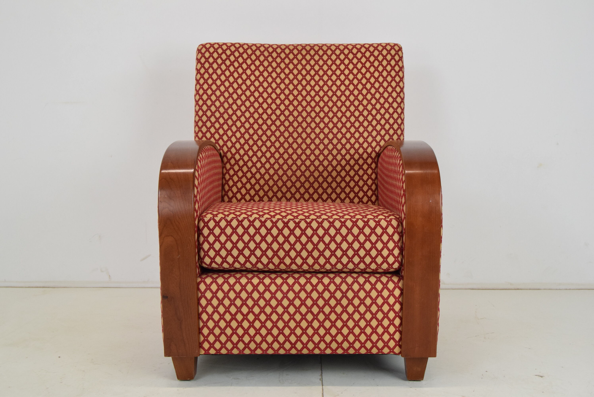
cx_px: 297
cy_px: 198
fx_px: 743
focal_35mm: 45
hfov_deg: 43.6
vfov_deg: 29.9
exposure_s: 1/200
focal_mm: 30
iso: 1600
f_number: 7.1
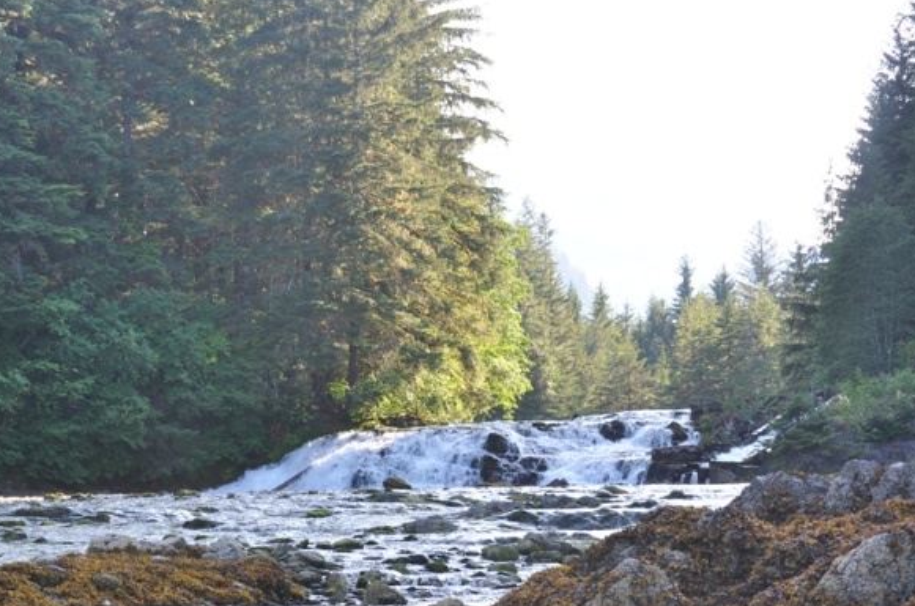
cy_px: 385
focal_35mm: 114
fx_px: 2884
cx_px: 295
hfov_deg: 18.0
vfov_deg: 12.0
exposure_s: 1/80
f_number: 8
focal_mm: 55
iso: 200
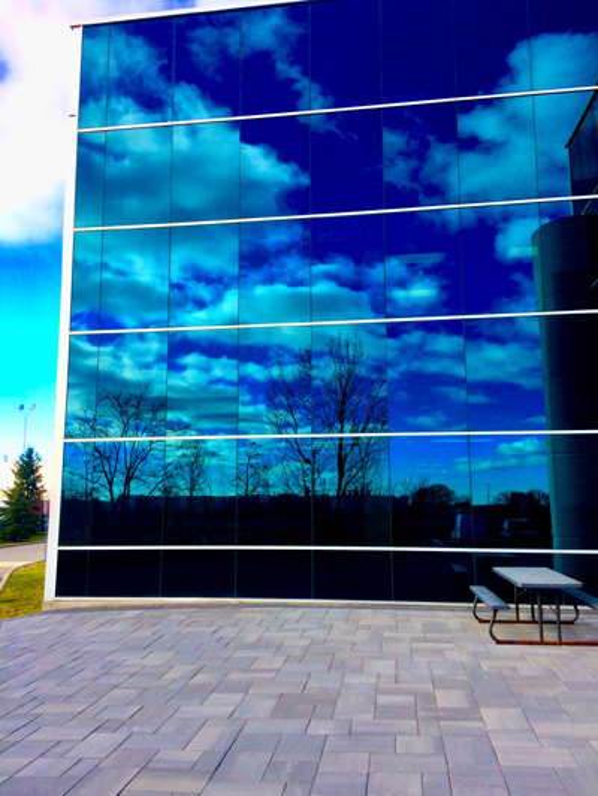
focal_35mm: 29
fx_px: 668
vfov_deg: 61.6
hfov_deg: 48.2
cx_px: 299
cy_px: 398
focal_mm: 4.15
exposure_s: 1/733
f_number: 2.2
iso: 32
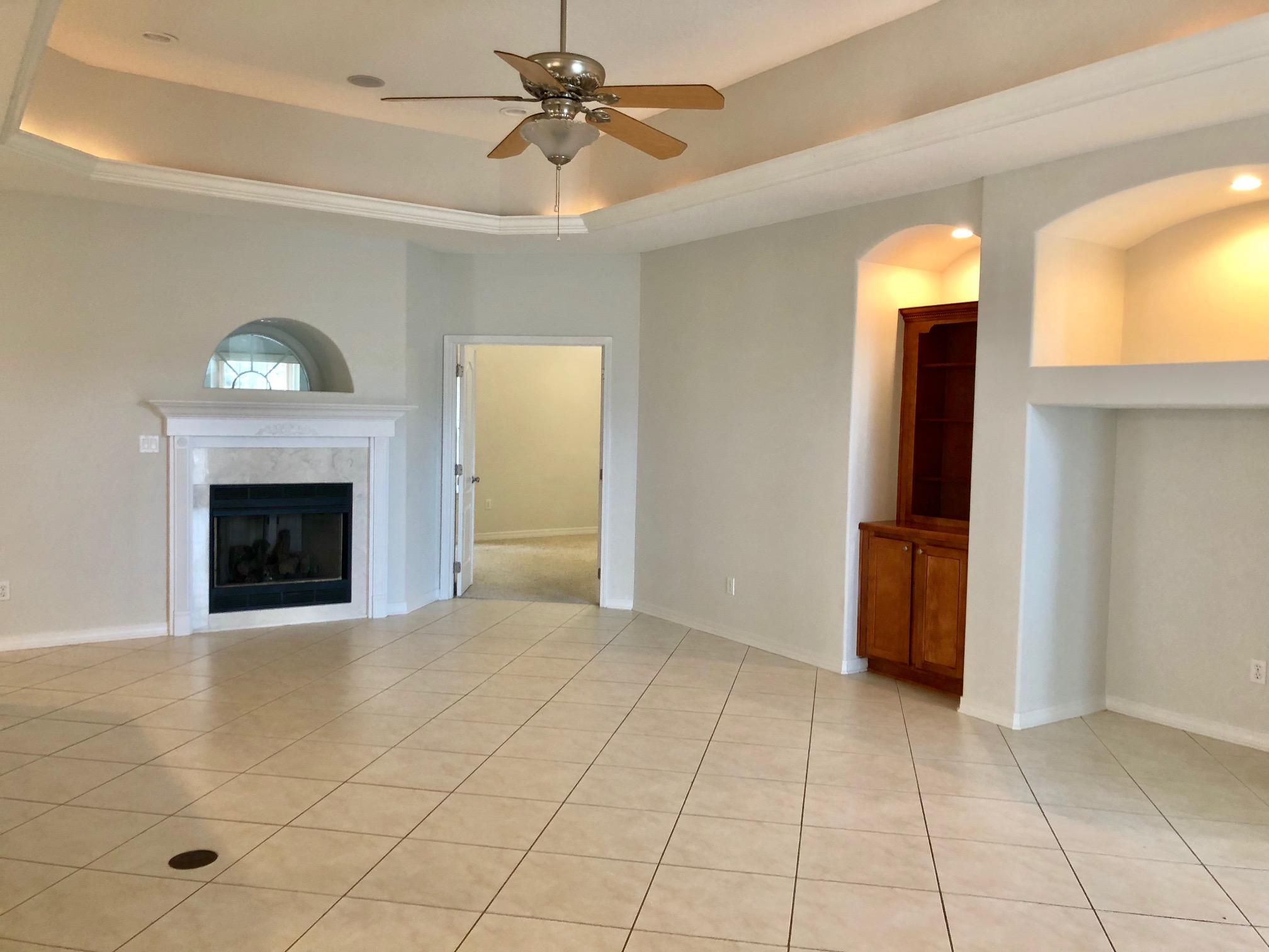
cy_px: 476
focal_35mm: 28
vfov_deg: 49.7
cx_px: 634
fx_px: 1026
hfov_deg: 63.4
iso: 40
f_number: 1.8
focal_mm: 4
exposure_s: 1/15
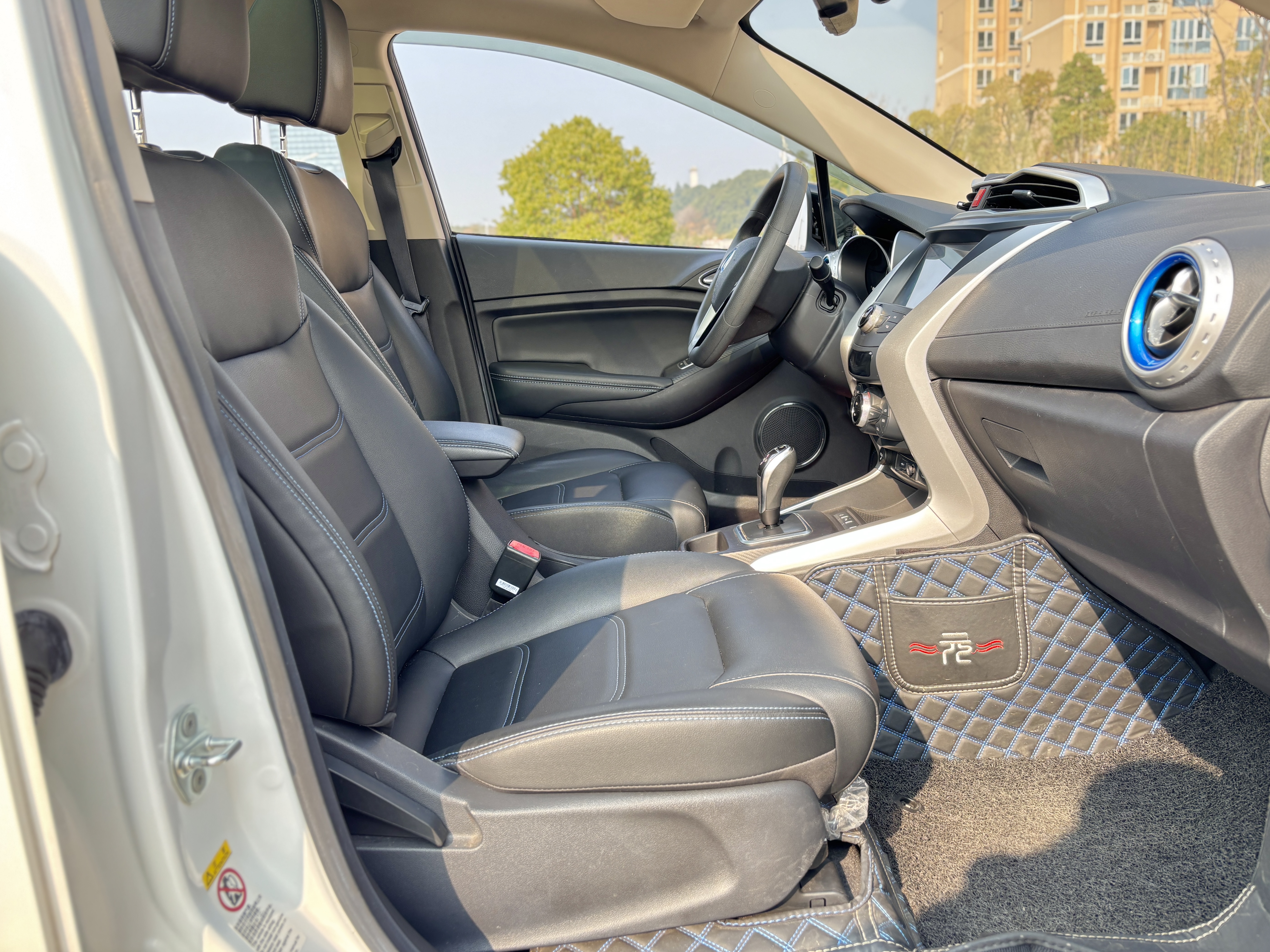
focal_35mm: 26
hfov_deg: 67.3
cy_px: 476
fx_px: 954
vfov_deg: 53.1
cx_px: 635
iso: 50
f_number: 1.6
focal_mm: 5.96
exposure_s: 1/298
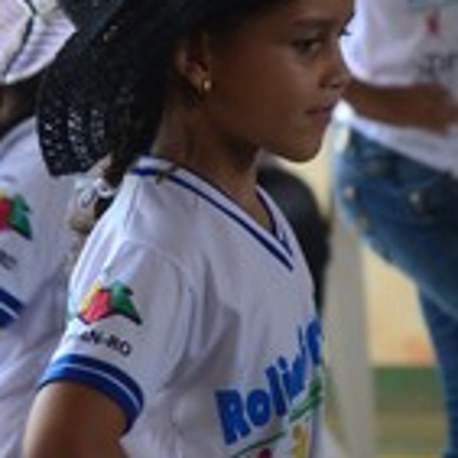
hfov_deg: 3.2
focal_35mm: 548
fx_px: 8208
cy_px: 104
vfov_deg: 3.2
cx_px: 240
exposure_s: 1/160
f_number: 6.3
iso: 400
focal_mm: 135
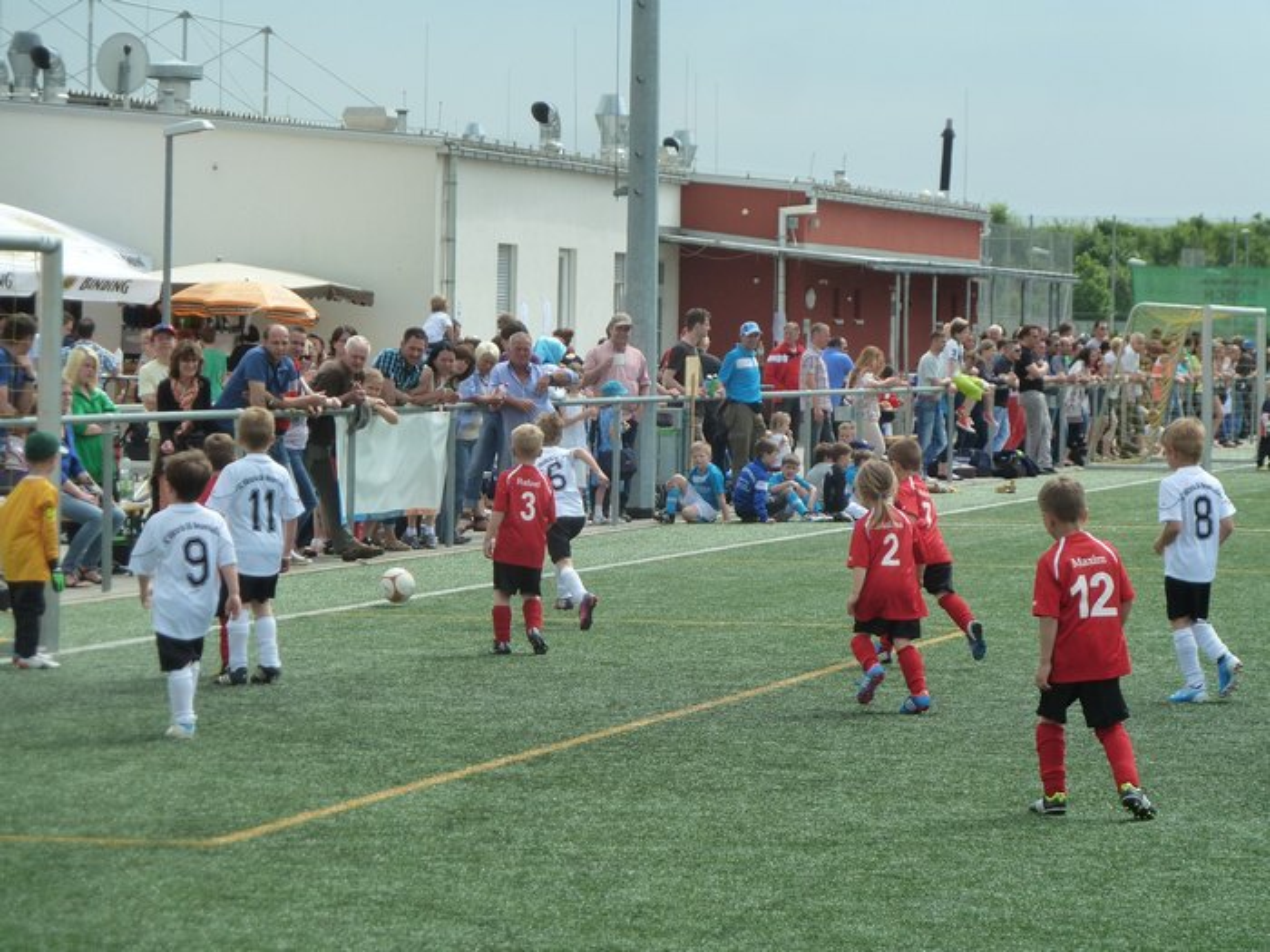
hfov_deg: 13.4
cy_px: 476
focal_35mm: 147
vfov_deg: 10.1
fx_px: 5393
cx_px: 635
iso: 160
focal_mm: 24.1
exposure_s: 1/500
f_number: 4.5
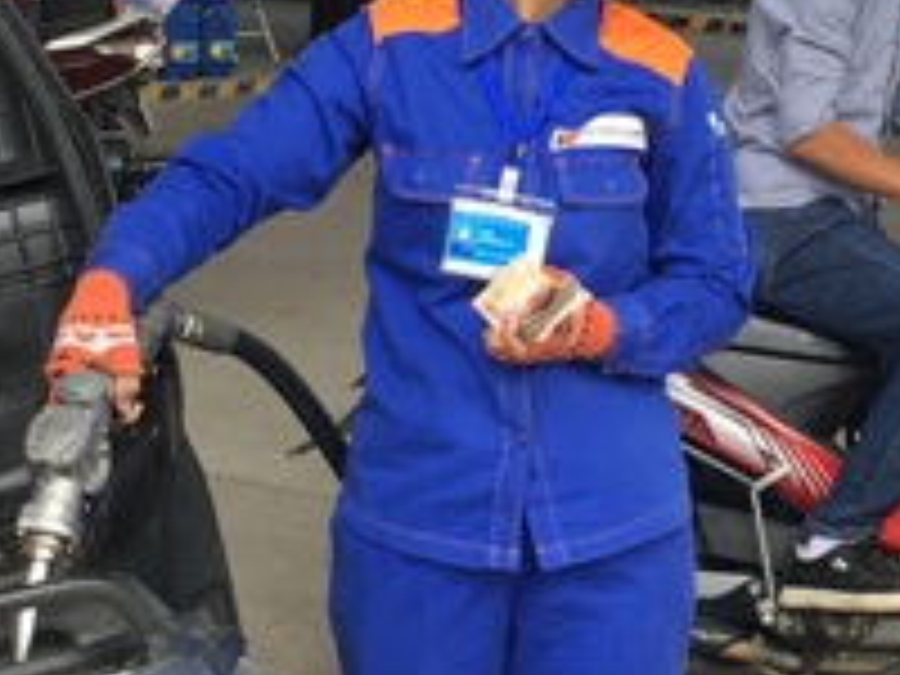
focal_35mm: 93
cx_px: 670
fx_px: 2418
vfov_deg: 15.9
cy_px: 266
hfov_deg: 20.9
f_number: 2.2
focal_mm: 4.15
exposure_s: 1/229
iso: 25
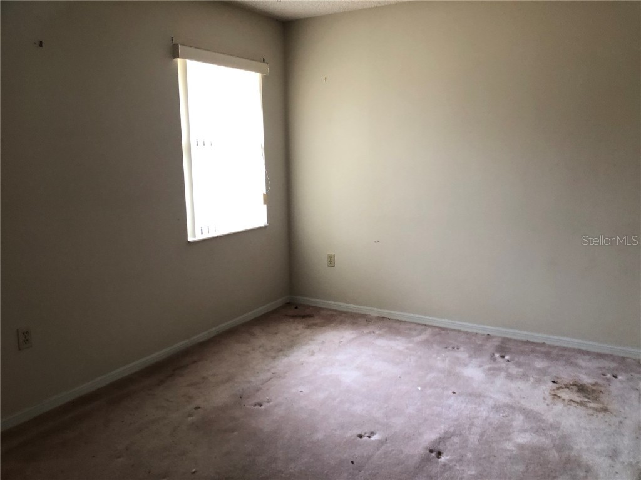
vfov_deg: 49.7
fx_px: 518
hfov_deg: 63.4
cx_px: 320
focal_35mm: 28
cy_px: 240
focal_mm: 3.99
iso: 40
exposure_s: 1/15
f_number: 1.8
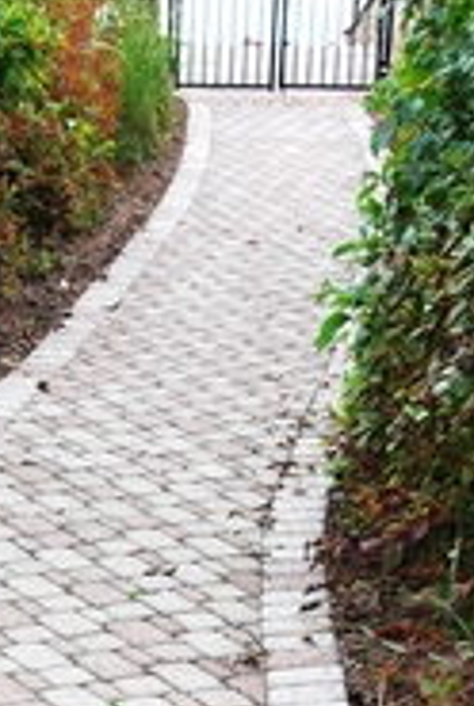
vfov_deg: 22.5
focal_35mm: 89
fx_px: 1751
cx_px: 55
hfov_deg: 15.3
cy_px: 582
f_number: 5.6
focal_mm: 26
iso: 100
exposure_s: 1/125
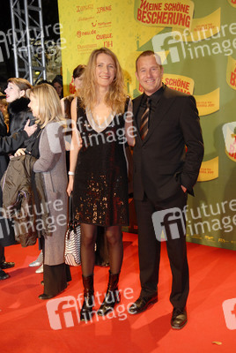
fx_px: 441
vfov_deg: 43.5
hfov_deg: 30.0
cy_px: 176
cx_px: 118
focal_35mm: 45
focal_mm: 30
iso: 500
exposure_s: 1/125
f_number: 3.5
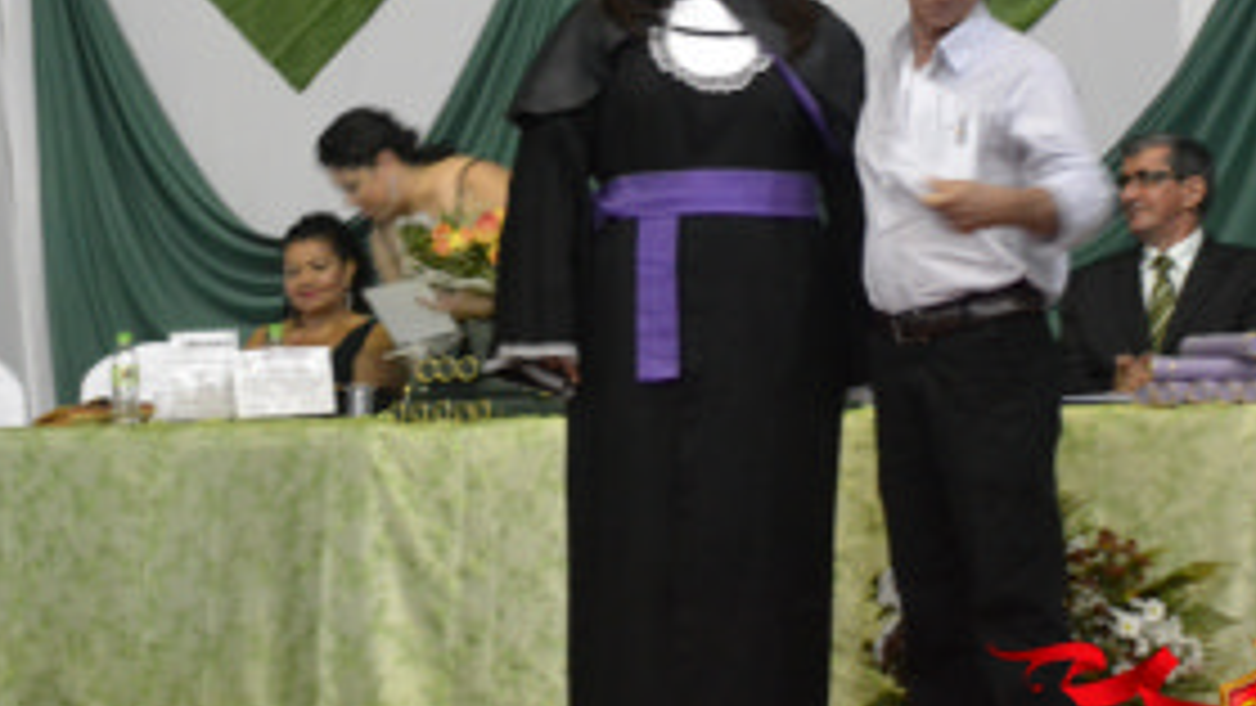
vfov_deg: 11.3
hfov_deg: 20.0
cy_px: 196
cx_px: 495
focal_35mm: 107
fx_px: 3564
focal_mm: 38
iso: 3200
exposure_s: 1/25
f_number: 4.5
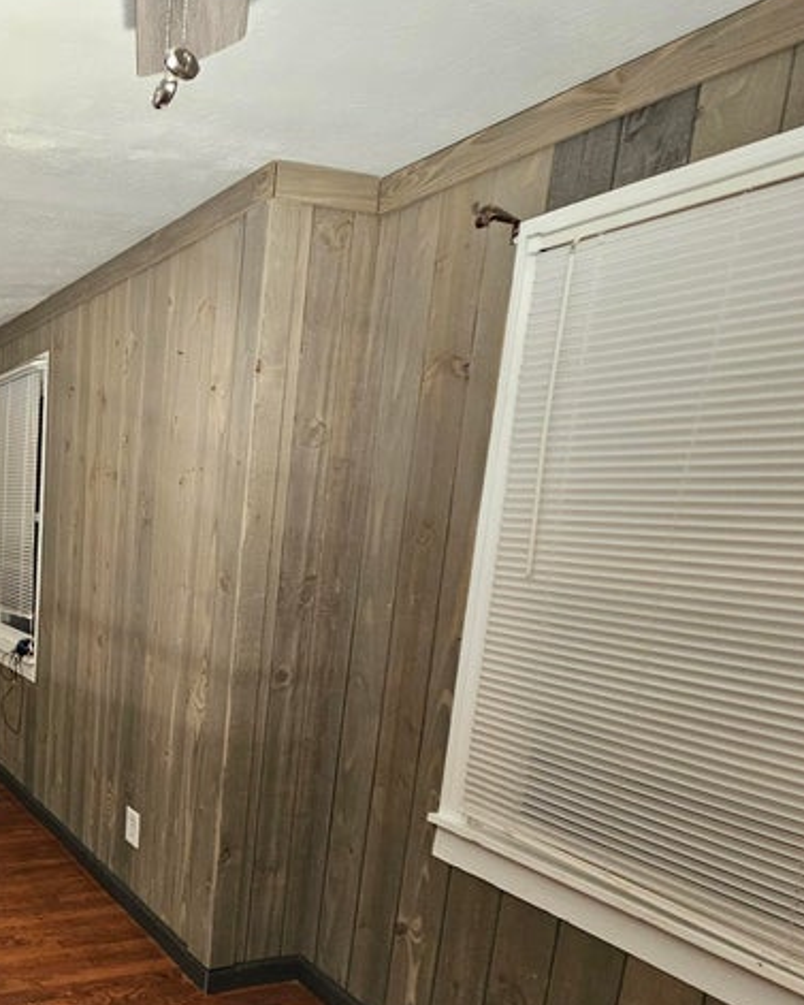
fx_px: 684
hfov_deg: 46.0
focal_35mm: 23
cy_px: 621
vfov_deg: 71.5
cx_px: -71
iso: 200
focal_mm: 2.2
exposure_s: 1/60
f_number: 2.2
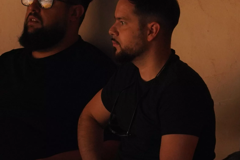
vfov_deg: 0.7
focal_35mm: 2040
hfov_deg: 1.0
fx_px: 13599
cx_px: -184
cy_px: 285
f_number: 6.3
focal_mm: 404
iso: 800
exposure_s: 1/500
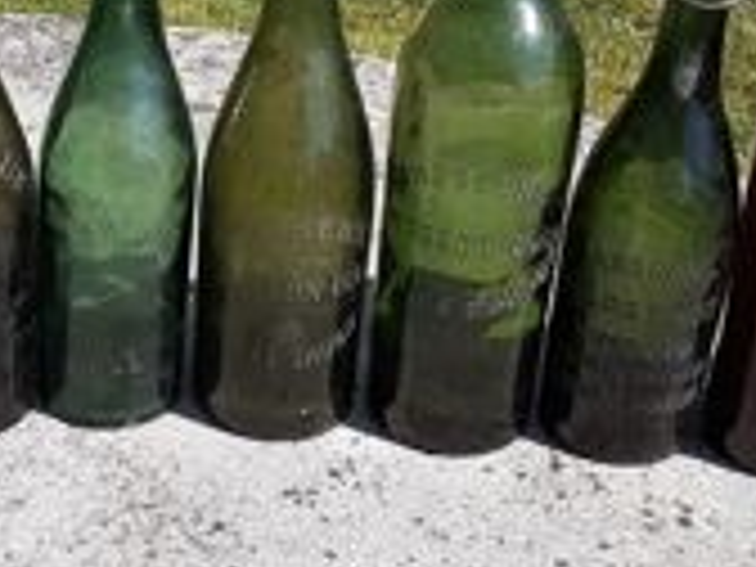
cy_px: 176
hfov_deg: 24.7
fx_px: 1682
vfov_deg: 19.1
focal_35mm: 77
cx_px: 108
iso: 40
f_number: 1.9
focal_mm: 3.6
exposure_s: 1/1805
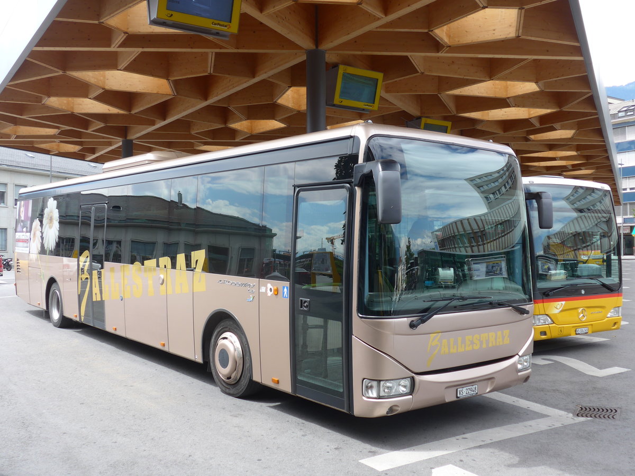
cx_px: 318
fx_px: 660
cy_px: 238
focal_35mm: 36
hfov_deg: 51.4
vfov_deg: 39.7
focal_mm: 7.5
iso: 80
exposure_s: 1/400
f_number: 2.8
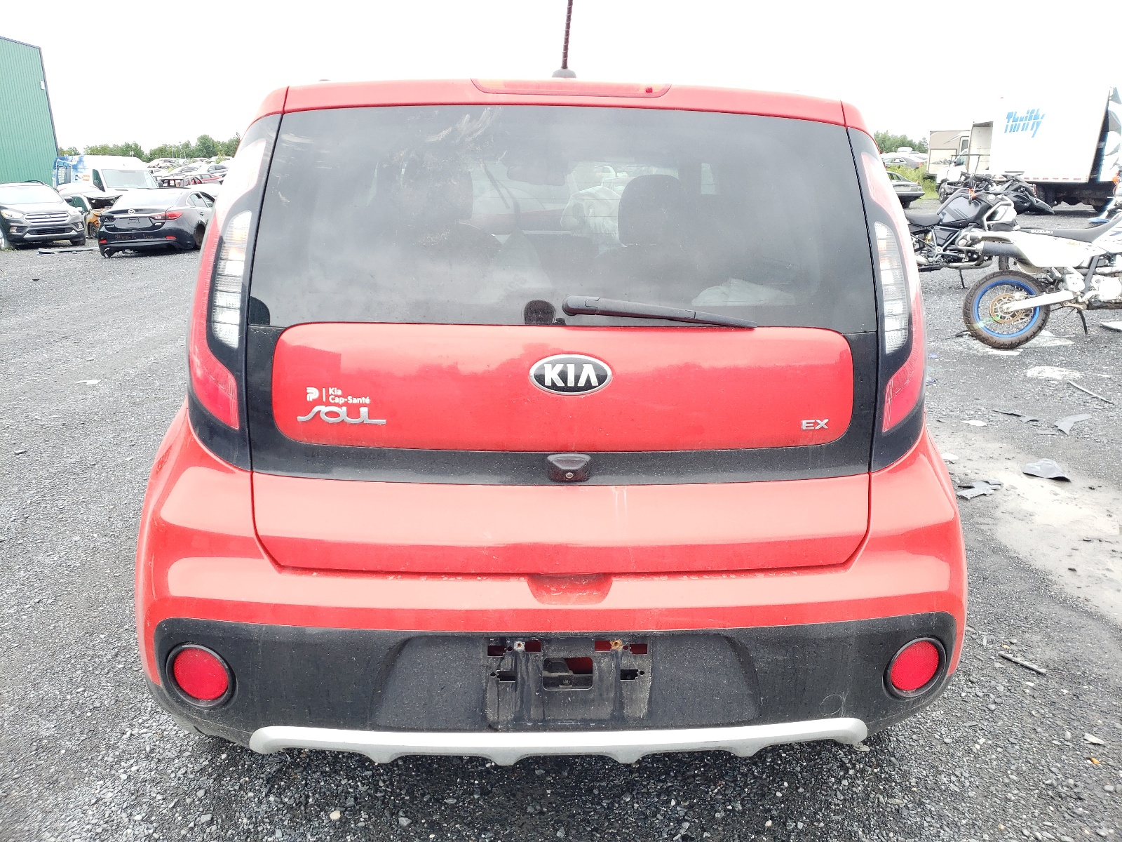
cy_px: 421
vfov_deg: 53.1
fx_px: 843
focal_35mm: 26
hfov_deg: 67.3
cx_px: 561
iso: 50
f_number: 1.5
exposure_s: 1/172
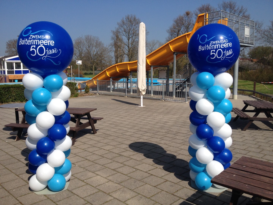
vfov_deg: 40.7
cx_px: 136
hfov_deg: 52.6
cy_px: 102
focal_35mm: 35
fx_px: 276
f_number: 2.4
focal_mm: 4.28
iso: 50
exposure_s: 1/2513
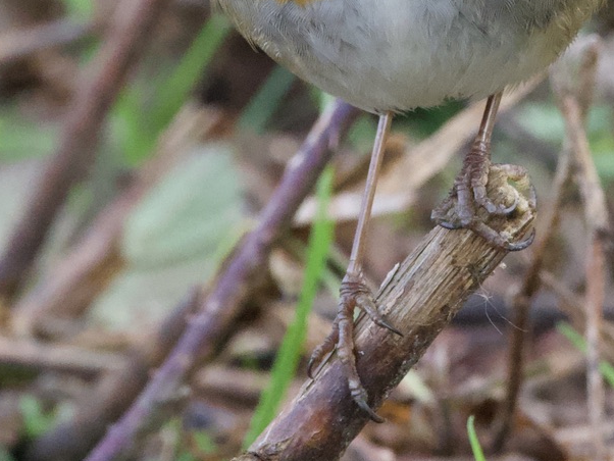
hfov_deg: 0.7
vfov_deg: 0.5
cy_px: -90
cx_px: 463
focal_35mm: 2721
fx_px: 48283
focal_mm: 400
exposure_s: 1/250
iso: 4000
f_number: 8
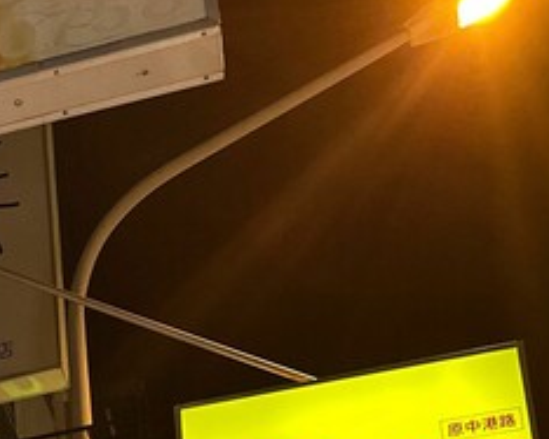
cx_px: -100
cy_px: 826
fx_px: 1381
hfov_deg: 21.0
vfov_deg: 15.2
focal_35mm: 85
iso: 250
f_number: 1.78
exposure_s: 1/60
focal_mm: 6.86
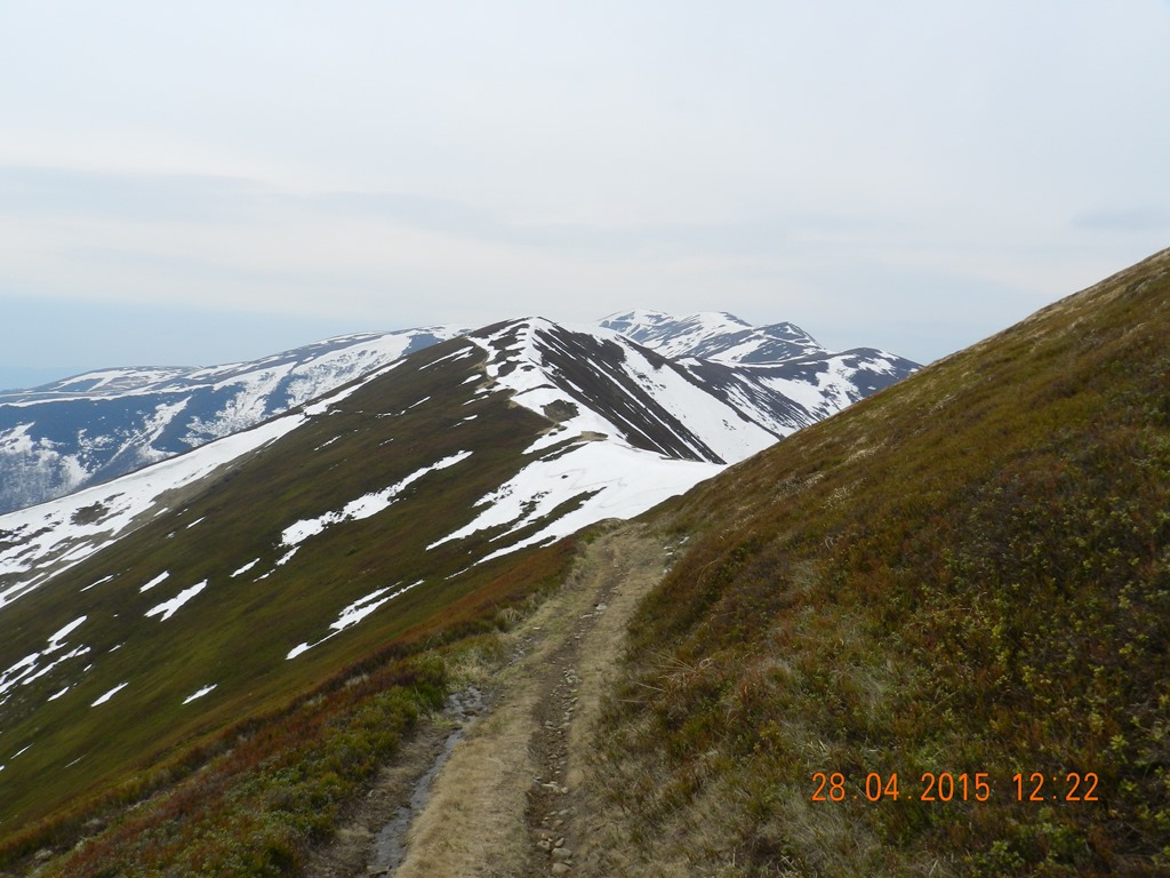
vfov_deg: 49.7
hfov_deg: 63.4
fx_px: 946
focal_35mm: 28
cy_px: 439
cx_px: 585
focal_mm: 5
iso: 160
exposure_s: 1/1000
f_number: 4.5
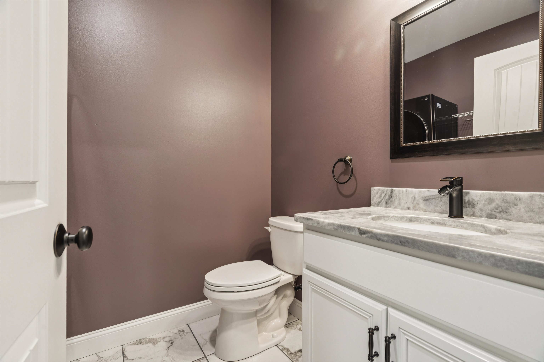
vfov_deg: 73.7
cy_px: 181
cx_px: 272
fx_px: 242
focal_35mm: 16
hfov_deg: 96.7
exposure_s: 1/4
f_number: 8
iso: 640
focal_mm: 16
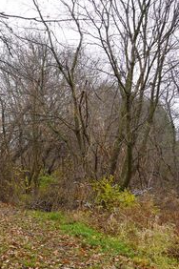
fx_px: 417
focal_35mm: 56
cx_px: -9
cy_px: 147
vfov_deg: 35.7
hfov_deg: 23.1
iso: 100
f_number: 4.5
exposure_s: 1/80
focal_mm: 21
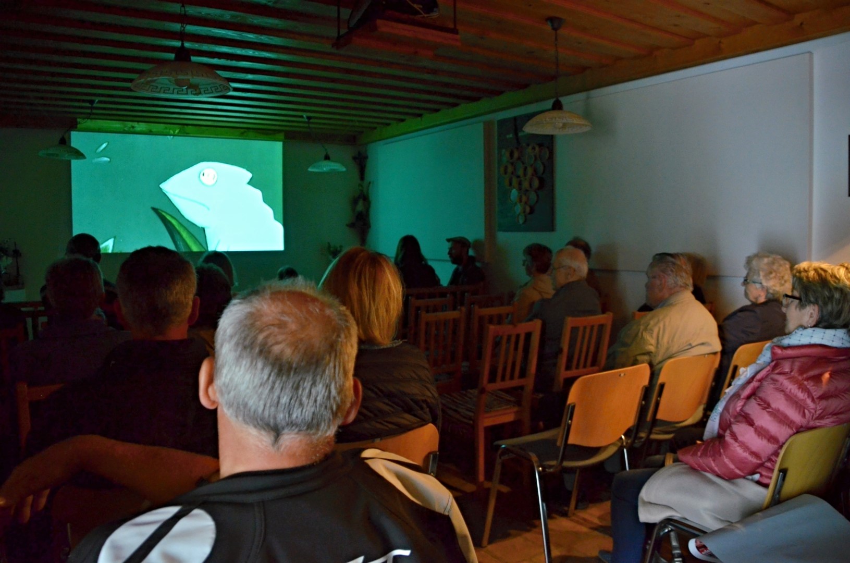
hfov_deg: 67.5
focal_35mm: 27
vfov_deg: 47.7
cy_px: 282
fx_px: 636
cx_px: 425
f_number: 3.5
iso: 2500
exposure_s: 1/30
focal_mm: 18
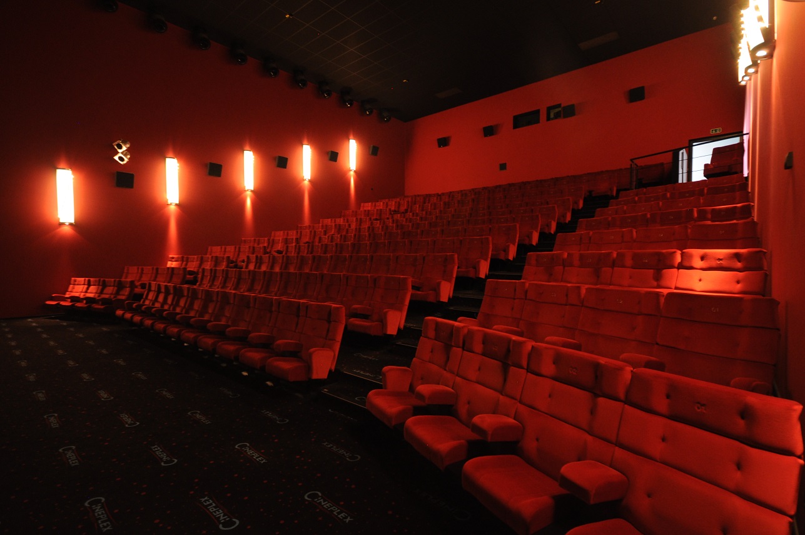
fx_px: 369
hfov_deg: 95.0
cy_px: 268
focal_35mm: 16
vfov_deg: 71.9
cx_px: 402
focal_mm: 11
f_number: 4.2
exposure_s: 1/4
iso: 800
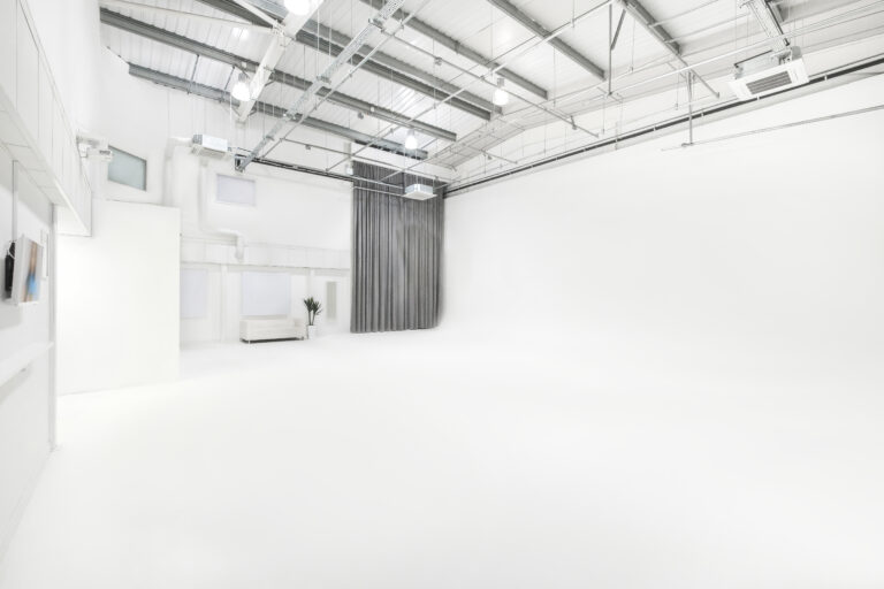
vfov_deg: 77.3
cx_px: 442
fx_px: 368
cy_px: 294
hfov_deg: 100.4
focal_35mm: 15
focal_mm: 10
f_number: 7.1
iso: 250
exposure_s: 1/6
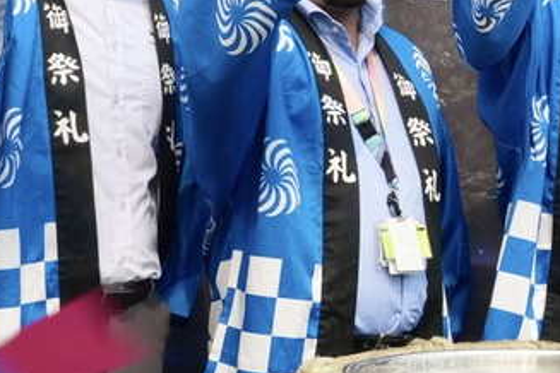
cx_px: 539
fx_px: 2473
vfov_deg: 8.6
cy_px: 69
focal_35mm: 159
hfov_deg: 12.8
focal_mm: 26
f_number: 13
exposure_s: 1/100
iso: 200
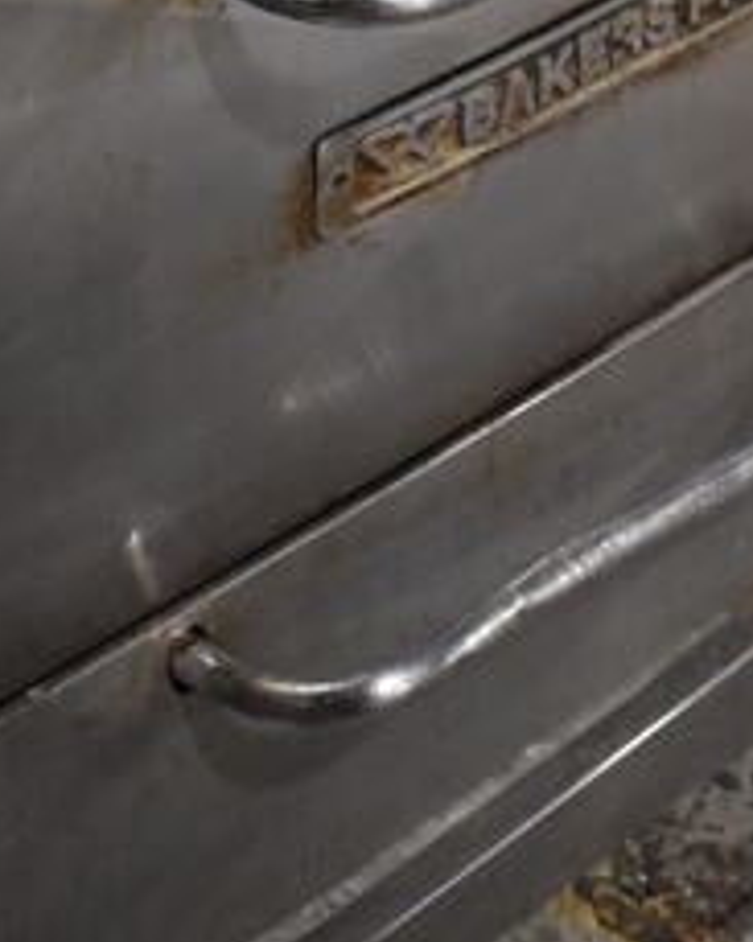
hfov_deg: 15.2
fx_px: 2815
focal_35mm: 101
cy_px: -603
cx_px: 333
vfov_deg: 16.7
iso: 2000
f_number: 3.5
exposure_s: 1/125
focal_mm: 18
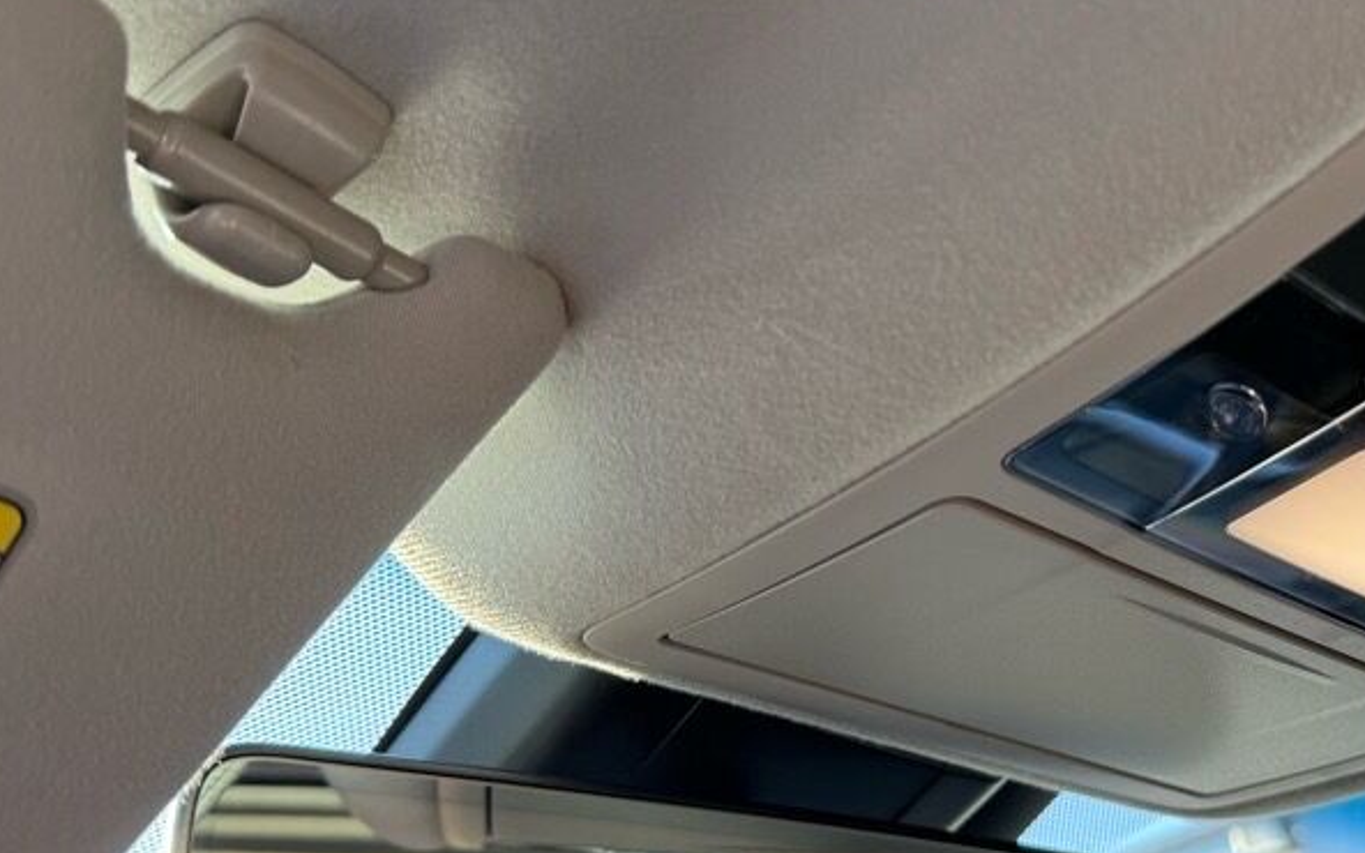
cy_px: 344
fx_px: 1637
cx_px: 980
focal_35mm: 44
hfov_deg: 44.1
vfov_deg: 29.1
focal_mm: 6.76
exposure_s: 1/157
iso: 100
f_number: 1.78
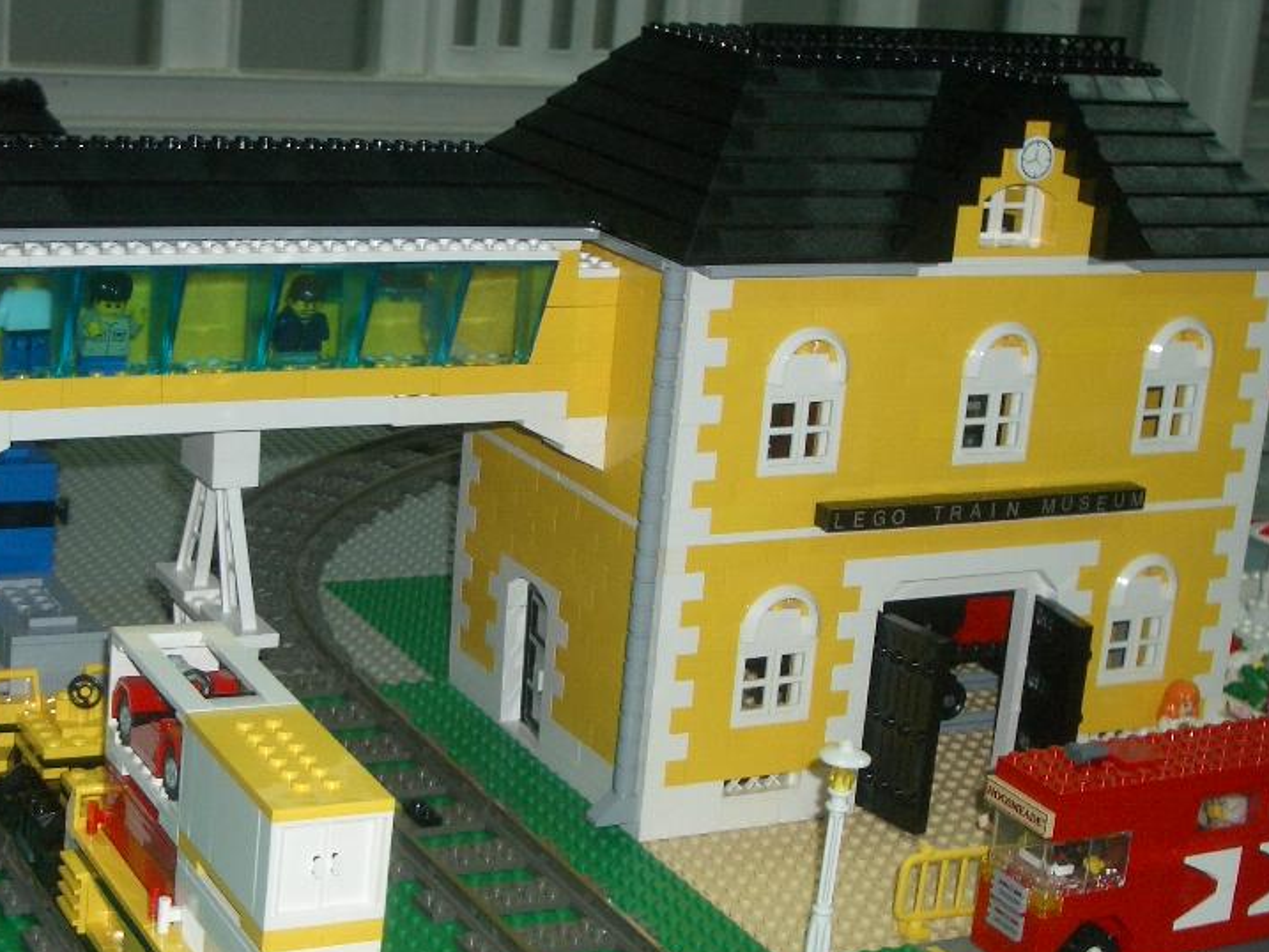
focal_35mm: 70
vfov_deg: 21.0
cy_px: 577
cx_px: 627
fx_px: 2567
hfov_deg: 27.8
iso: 100
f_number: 3.1
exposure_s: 1/60
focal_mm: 8.2
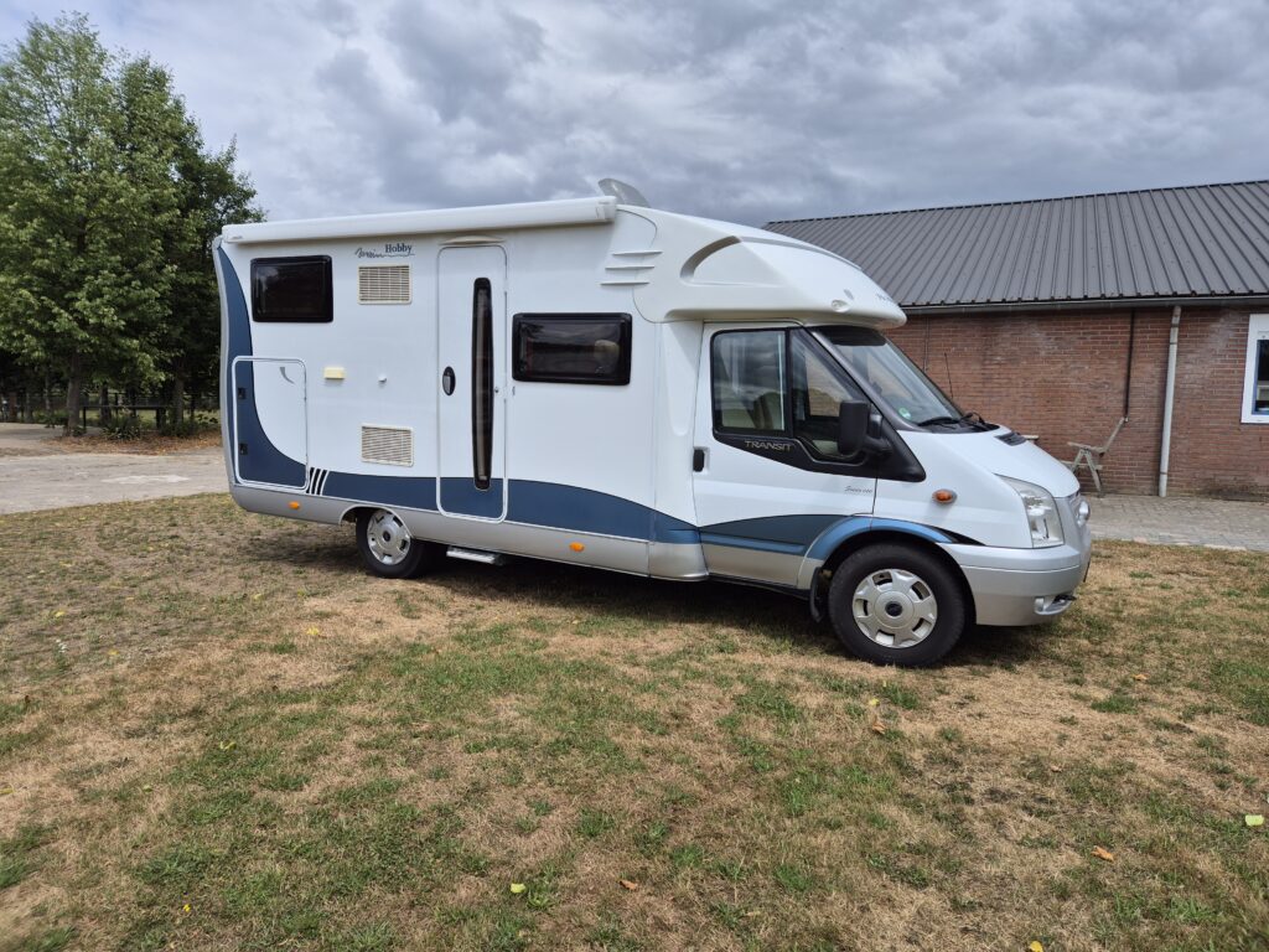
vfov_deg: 58.9
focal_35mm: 23
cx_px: 634
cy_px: 476
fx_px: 843
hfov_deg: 73.9
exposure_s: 1/2312
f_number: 1.8
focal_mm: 5.4
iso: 25
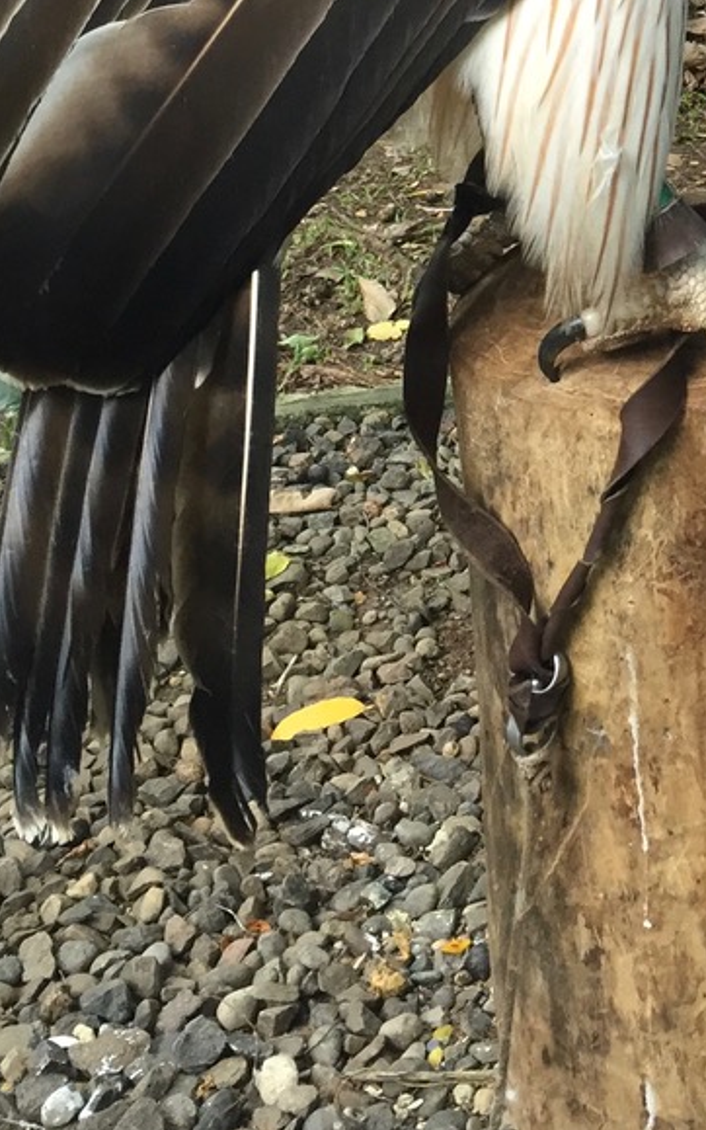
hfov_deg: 18.2
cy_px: -2
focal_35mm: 68
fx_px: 2093
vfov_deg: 28.3
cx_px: 831
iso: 32
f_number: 2.2
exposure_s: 1/30
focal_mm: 4.15
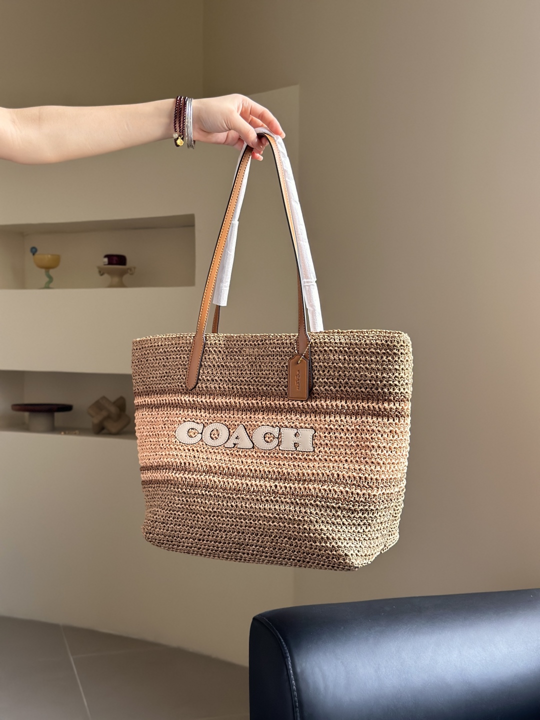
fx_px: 998
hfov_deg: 30.3
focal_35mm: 48
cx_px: 270
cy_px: 360
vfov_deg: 39.7
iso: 250
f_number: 1.78
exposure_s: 1/60
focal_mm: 6.86
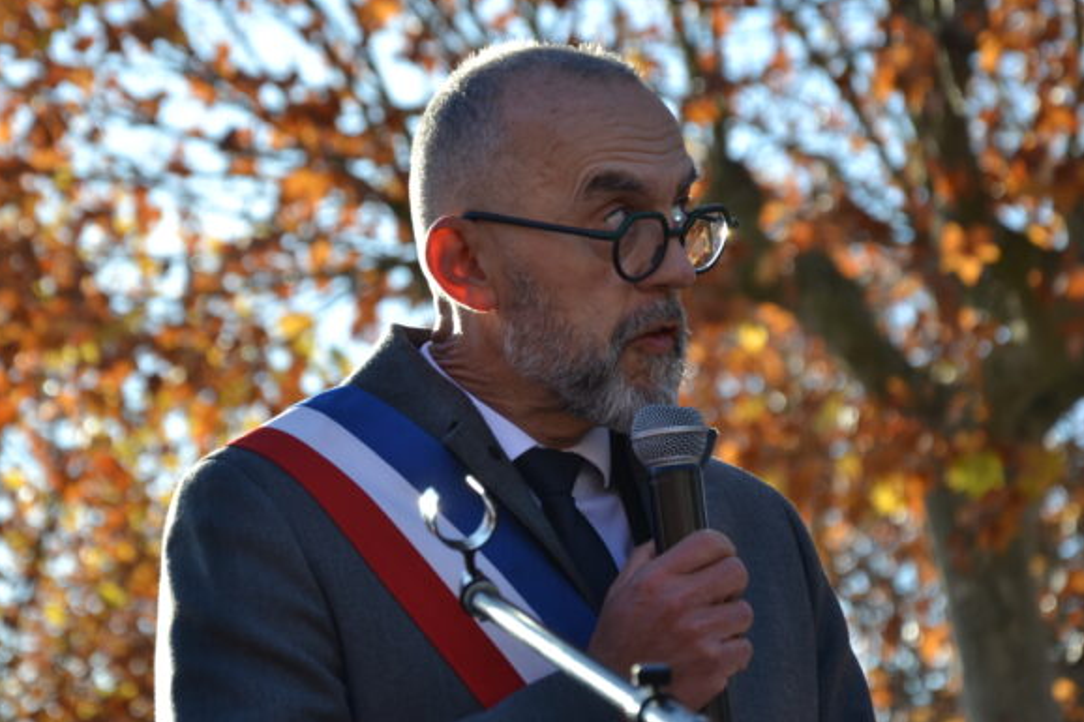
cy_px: 289
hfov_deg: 10.8
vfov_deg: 7.2
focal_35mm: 191
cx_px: 480
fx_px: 5737
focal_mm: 105
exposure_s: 1/160
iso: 100
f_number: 6.3
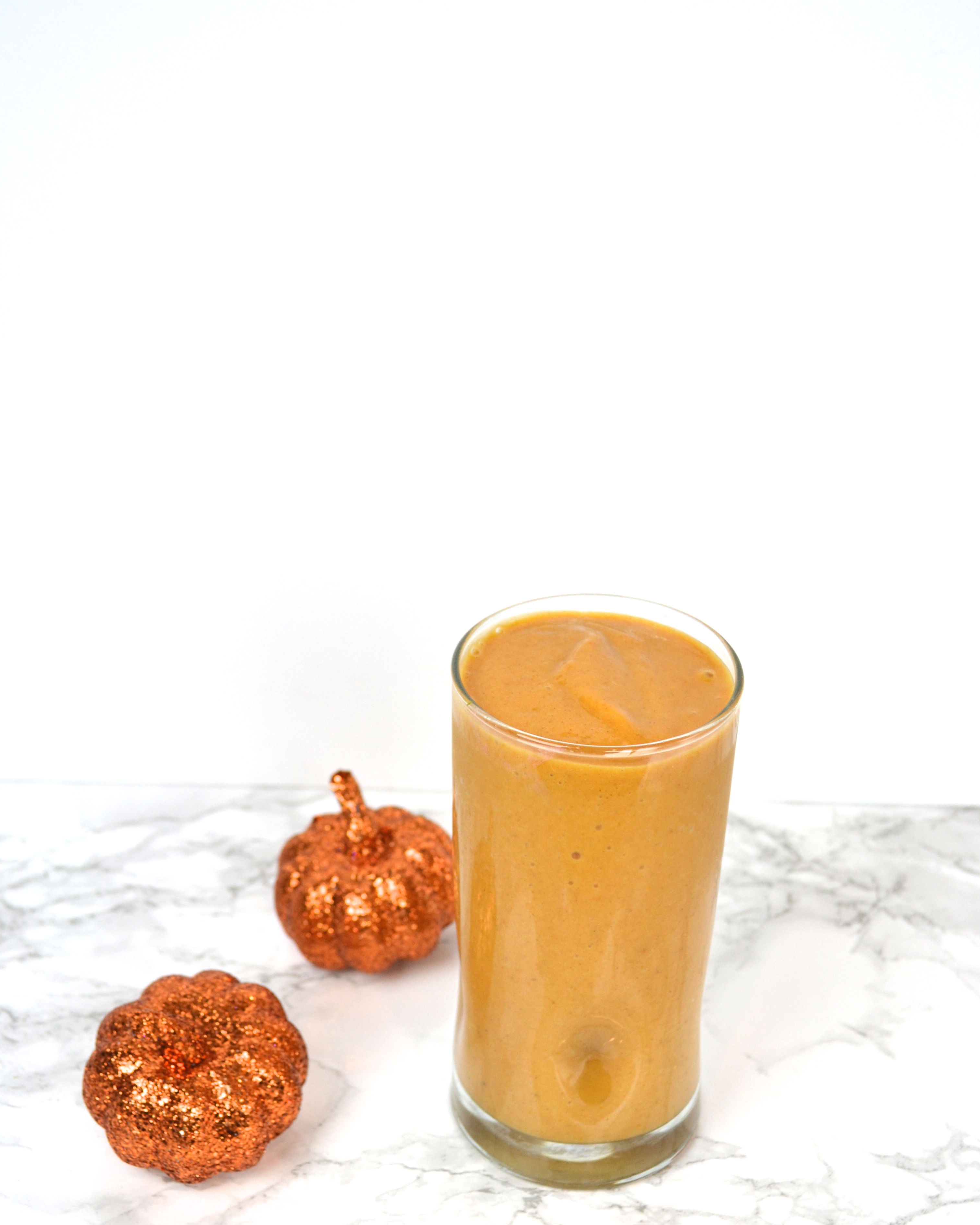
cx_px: 496
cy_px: 712
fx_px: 1994
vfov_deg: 34.1
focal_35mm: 55
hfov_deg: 27.6
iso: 400
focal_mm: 32
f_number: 5.6
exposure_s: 1/160
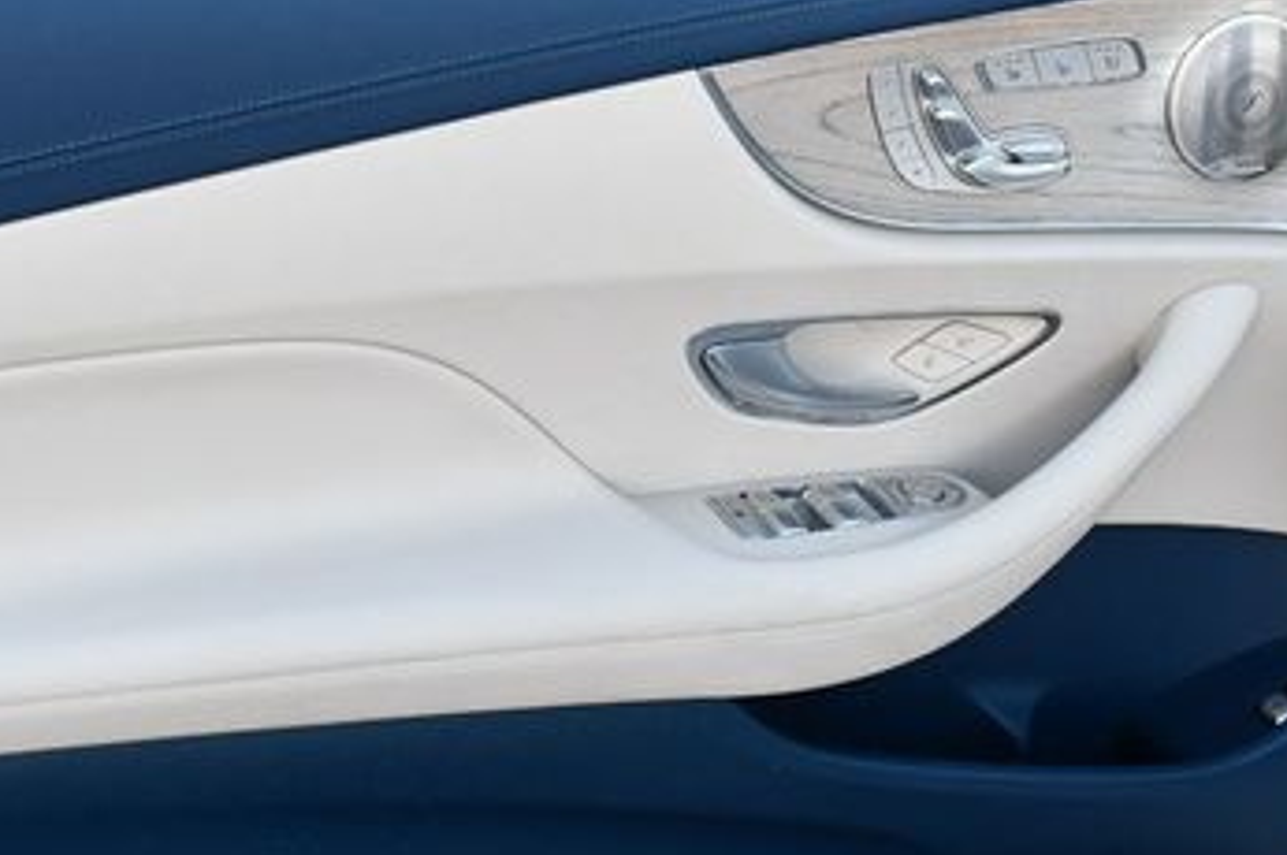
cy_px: 491
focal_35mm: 89
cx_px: 498
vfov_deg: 15.3
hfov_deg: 22.8
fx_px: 3179
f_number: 5
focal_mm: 24
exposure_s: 1/250
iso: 400
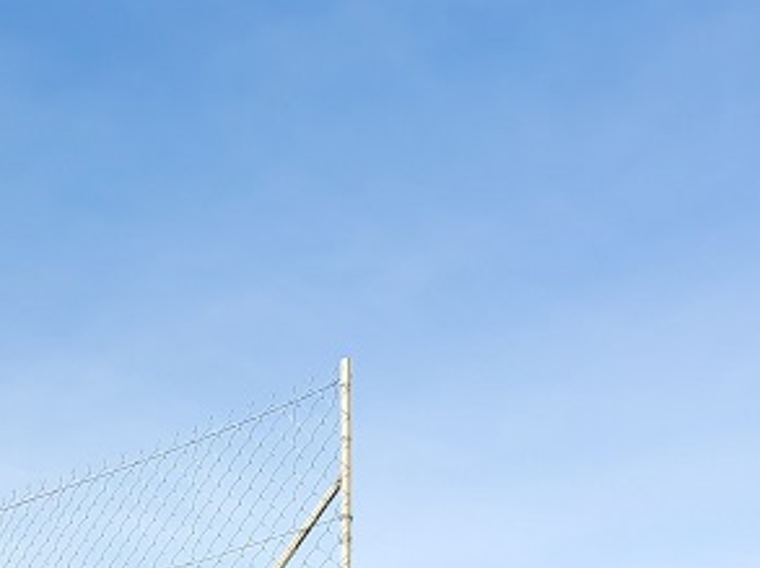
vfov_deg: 25.0
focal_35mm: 48
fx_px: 1053
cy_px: 791
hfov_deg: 38.1
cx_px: 145
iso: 40
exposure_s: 1/769
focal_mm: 1.74
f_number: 2.2
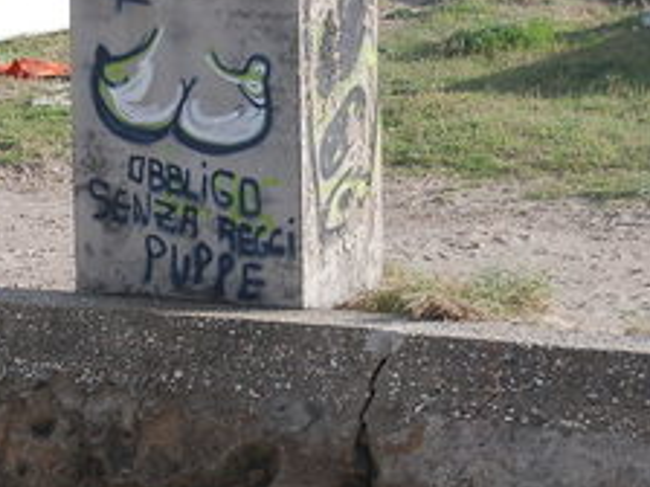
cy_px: 217
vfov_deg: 9.6
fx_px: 2911
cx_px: 180
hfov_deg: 12.7
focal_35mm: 155
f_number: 4.8
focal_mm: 40
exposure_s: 1/800
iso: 200
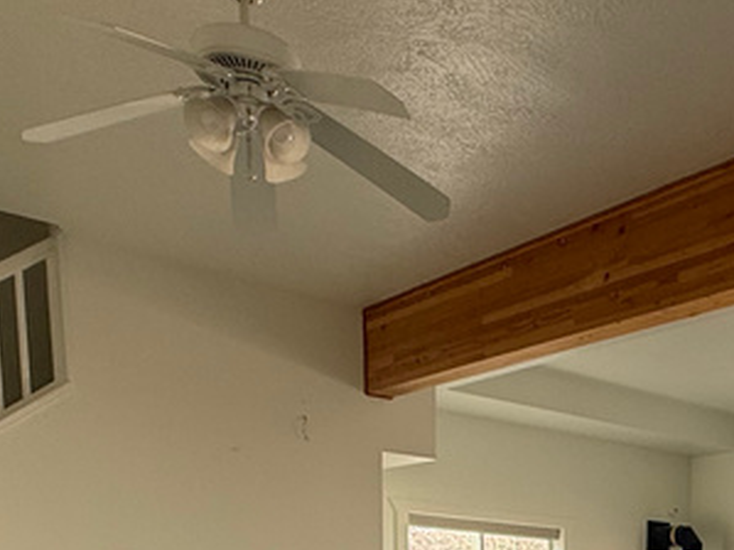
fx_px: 1017
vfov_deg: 24.8
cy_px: 778
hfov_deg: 37.0
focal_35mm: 48
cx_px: 668
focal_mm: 2.22
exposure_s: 1/99
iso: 64
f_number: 2.2
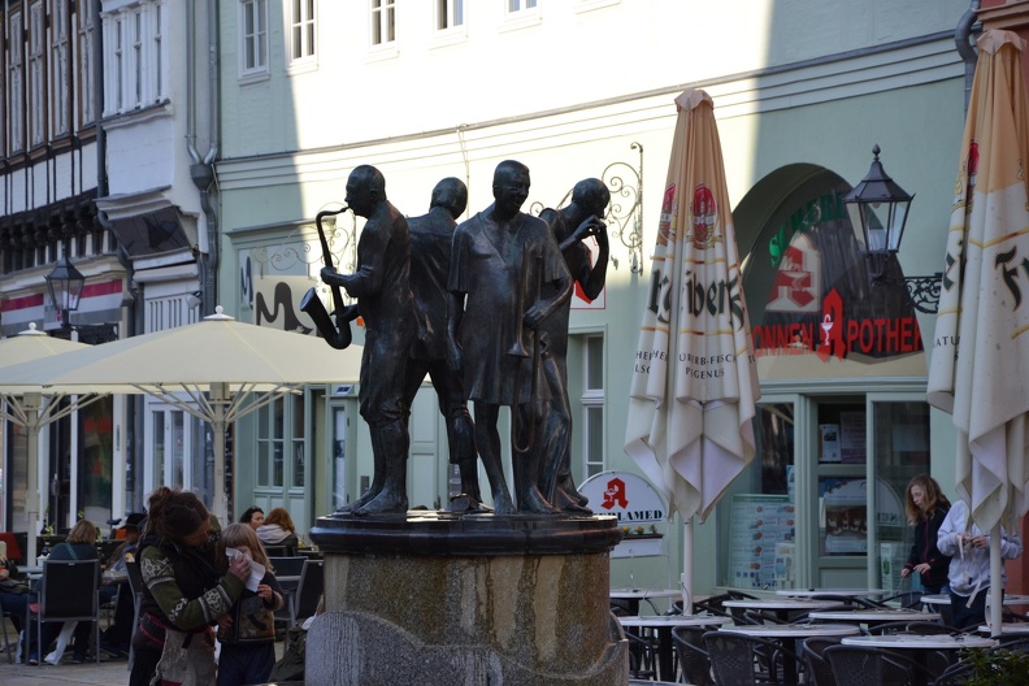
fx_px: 4502
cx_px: 514
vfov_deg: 8.7
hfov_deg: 13.0
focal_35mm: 158
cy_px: 343
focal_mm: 105
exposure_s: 1/500
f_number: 5.6
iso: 280
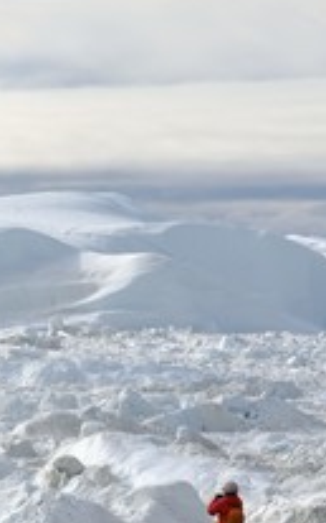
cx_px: -187
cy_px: 341
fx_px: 5897
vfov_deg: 5.1
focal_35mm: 414
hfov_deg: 3.2
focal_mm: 200
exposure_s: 1/400
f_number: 11
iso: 200
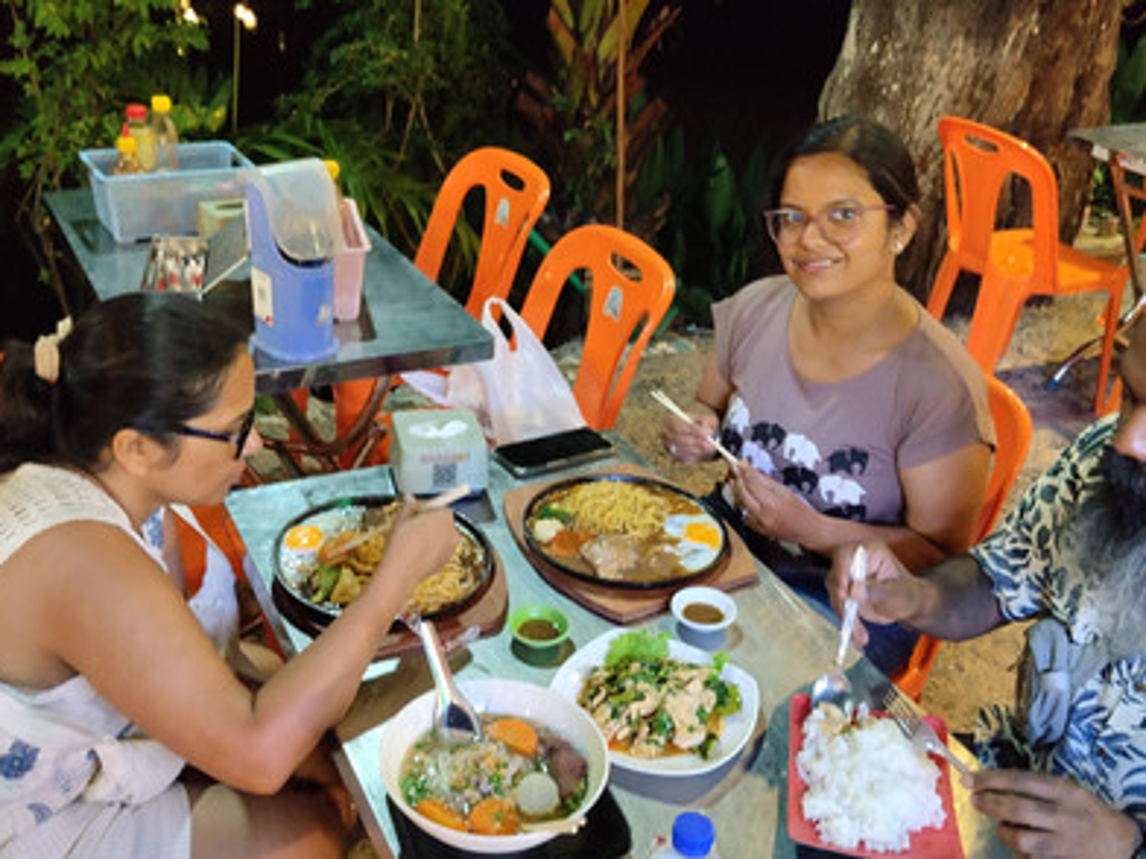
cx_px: 553
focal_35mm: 37
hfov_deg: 50.1
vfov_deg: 38.7
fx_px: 1225
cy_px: 431
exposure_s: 1/20
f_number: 1.8
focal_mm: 4.22
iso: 400
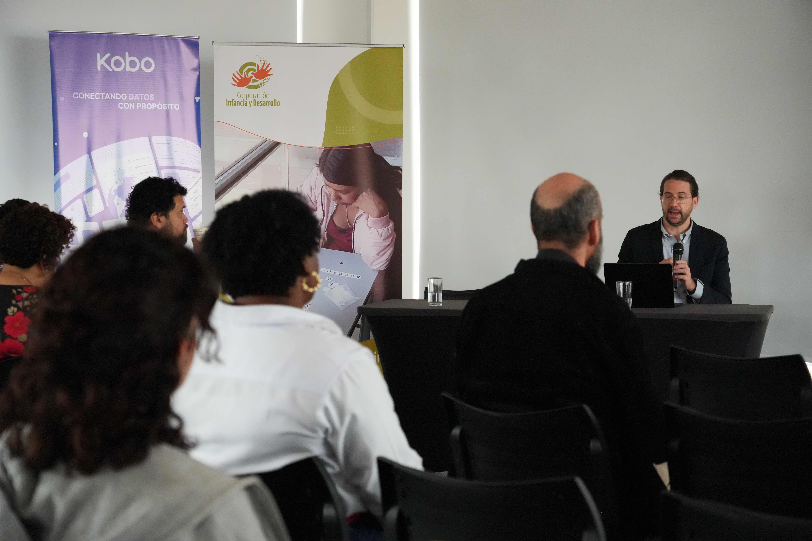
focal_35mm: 68
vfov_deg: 20.0
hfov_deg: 29.7
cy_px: 270
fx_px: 1534
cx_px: 406
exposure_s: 1/1250
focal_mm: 68
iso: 12800
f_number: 5.6
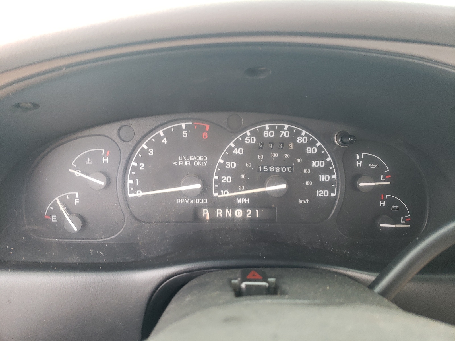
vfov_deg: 53.1
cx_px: 228
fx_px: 342
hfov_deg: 67.3
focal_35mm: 26
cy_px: 170
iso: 97
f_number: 1.5
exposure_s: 1/60.2
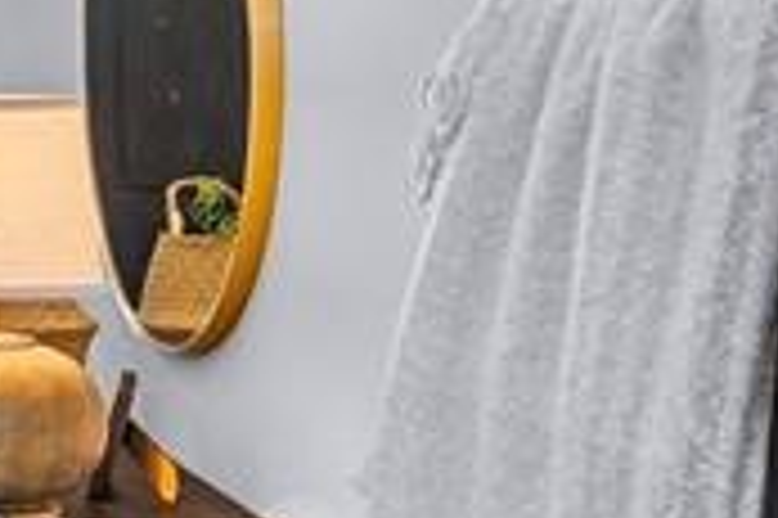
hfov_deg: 14.7
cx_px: -1111
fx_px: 1792
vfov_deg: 16.3
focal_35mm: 83
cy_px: 131
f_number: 8
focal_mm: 14
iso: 400
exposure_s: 1.6
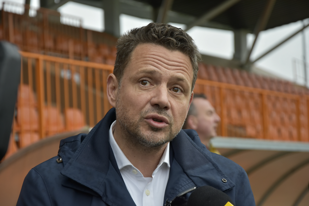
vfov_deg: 11.4
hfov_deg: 17.1
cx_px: 154
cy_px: 103
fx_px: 1030
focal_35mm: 120
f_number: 5.6
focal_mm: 80
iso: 800
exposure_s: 1/500
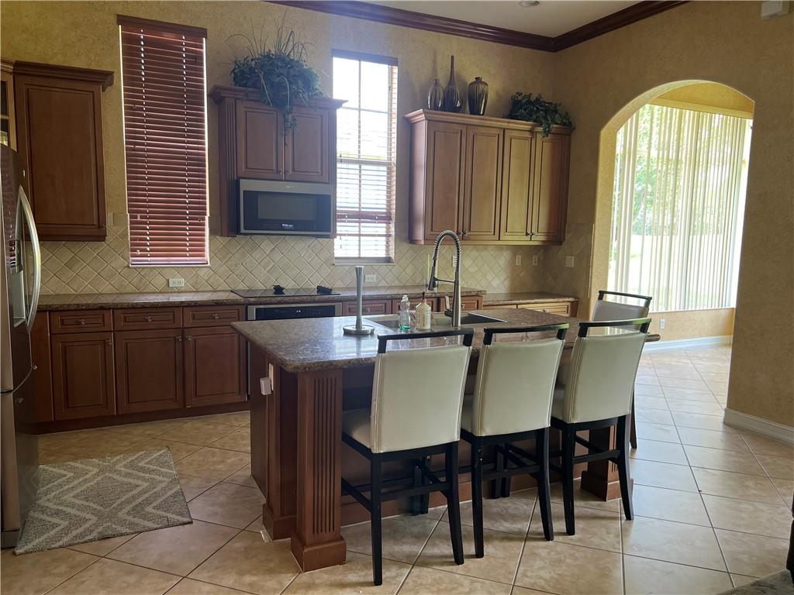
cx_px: 397
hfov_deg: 67.3
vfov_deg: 53.1
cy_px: 298
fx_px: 596
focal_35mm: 26
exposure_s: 1/121
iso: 125
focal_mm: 5.7
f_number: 1.5
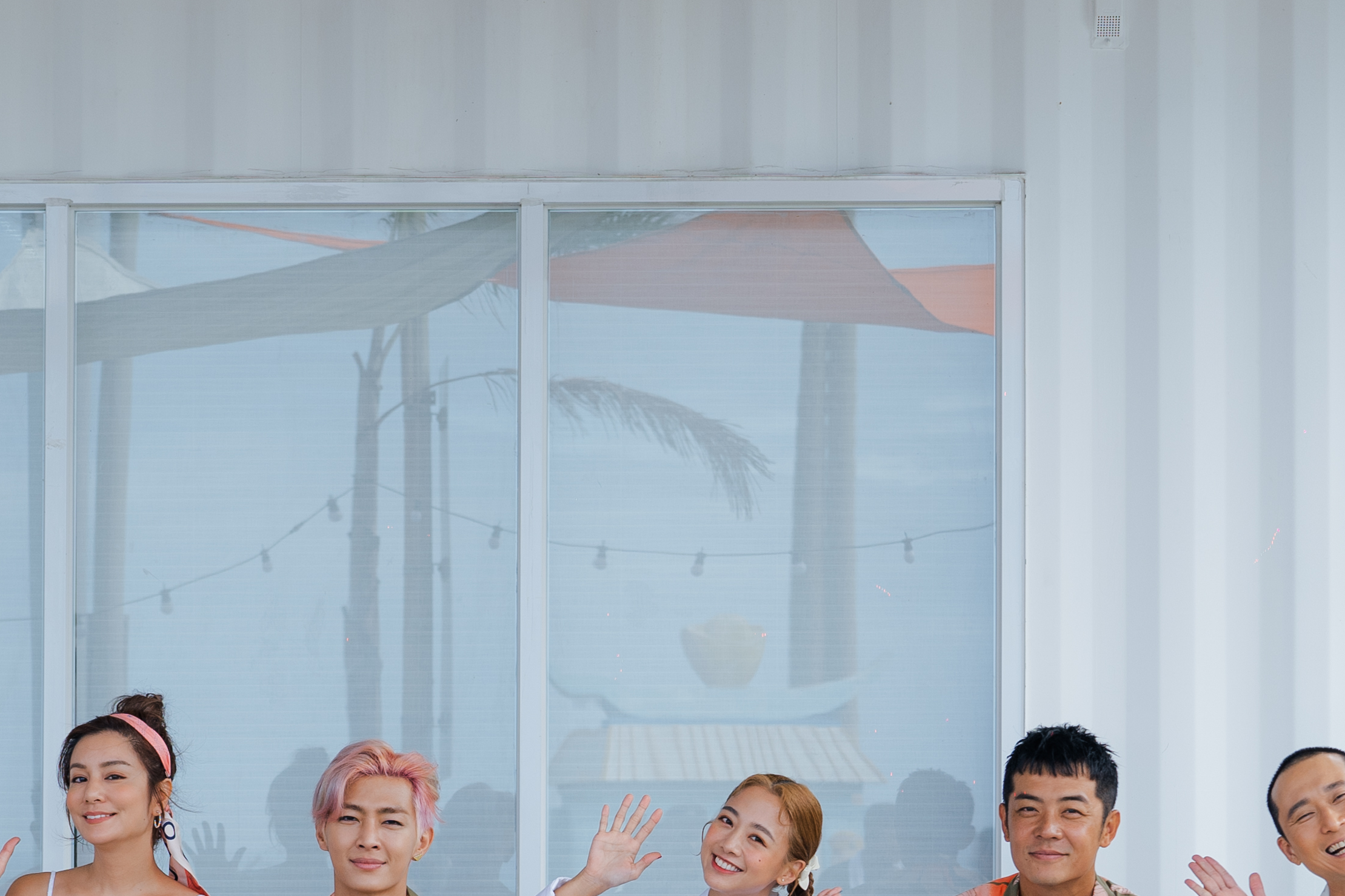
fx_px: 4034
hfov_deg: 18.9
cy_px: 798
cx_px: 527
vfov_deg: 12.6
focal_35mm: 108
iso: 125
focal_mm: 41
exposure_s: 1/640
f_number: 2.8
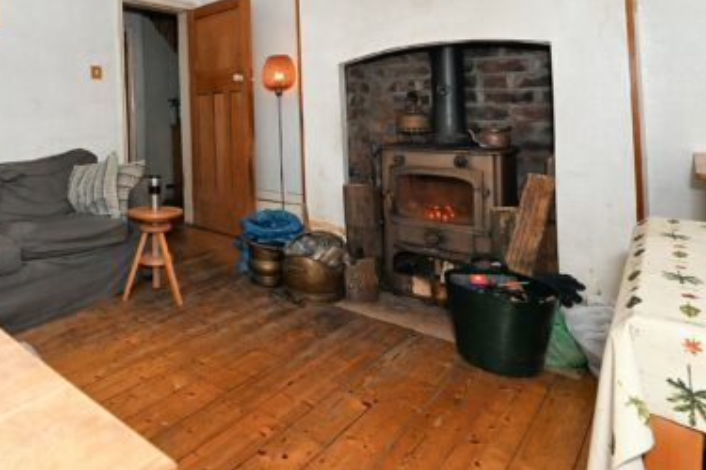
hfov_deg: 70.4
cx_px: 168
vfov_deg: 52.4
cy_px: 112
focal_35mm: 23
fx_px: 451
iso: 2000
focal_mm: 15
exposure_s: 1/60
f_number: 10
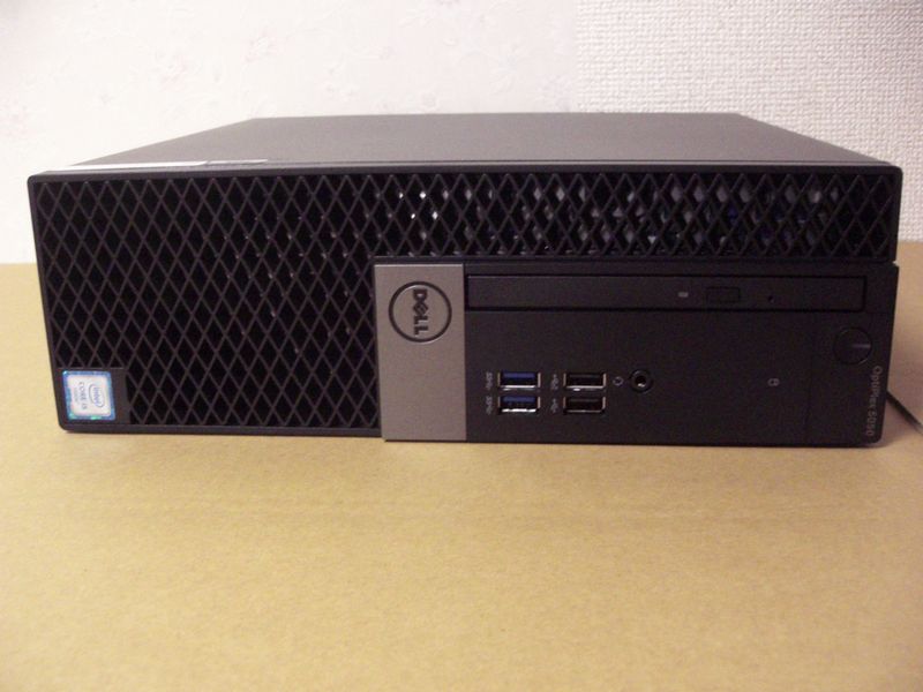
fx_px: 1013
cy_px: 346
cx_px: 462
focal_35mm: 38
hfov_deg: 49.0
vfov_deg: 37.7
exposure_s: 1/40
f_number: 3.1
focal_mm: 6.3
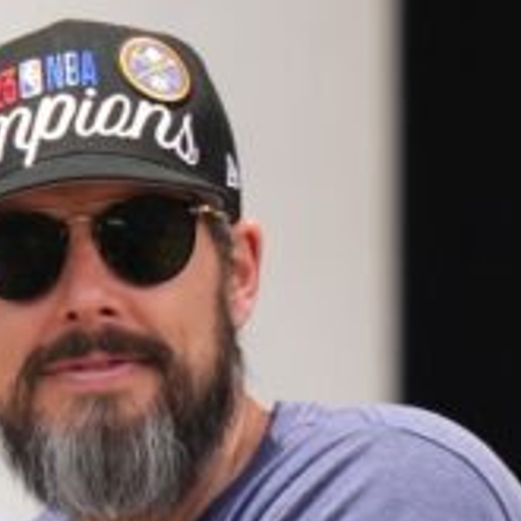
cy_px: 843
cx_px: -189
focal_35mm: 3893
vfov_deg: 0.5
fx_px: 66290
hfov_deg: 0.5
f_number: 4
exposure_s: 1/2500
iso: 640
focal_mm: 560
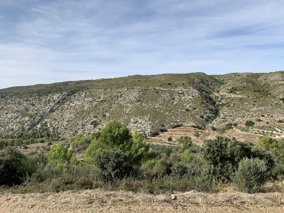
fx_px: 213
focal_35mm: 26
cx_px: 142
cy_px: 106
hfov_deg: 67.3
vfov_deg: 53.1
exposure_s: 1/2681
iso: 25
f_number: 1.8
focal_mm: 4.25
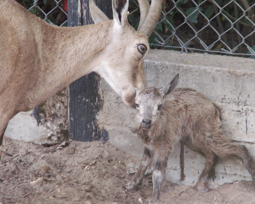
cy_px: 102
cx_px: 136
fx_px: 2000
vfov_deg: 5.8
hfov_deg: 7.3
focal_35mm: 265
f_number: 4
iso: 160
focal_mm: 41.68
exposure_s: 1/60
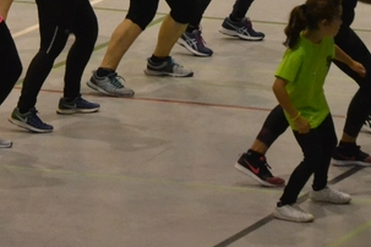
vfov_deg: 2.8
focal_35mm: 494
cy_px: -51
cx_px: 126
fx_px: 5086
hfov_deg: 4.2
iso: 3200
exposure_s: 1/100
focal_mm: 105
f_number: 5.6
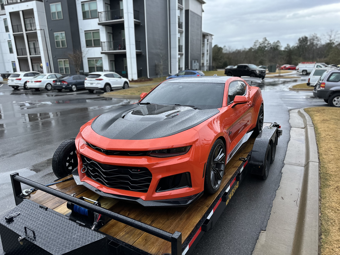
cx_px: 170
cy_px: 128
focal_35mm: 24
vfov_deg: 56.8
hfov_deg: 71.6
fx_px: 236
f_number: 1.78
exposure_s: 1/60
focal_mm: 6.86
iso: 250
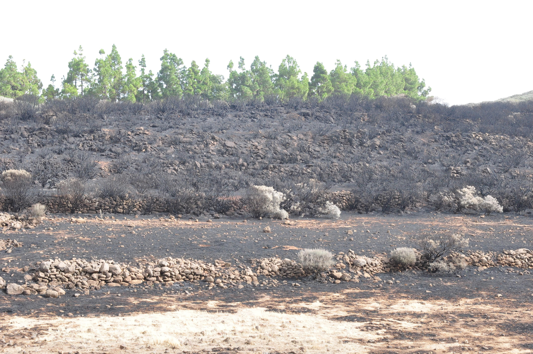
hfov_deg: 37.9
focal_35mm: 52
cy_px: 177
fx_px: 776
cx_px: 266
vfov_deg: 25.7
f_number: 7.1
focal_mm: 35
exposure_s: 1/250
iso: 400
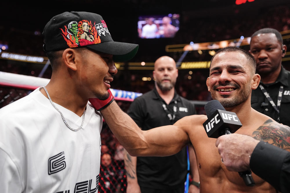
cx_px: 145
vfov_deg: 37.9
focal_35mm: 35
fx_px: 282
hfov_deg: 54.4
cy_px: 96
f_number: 2.8
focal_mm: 35
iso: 4000
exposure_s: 1/1600
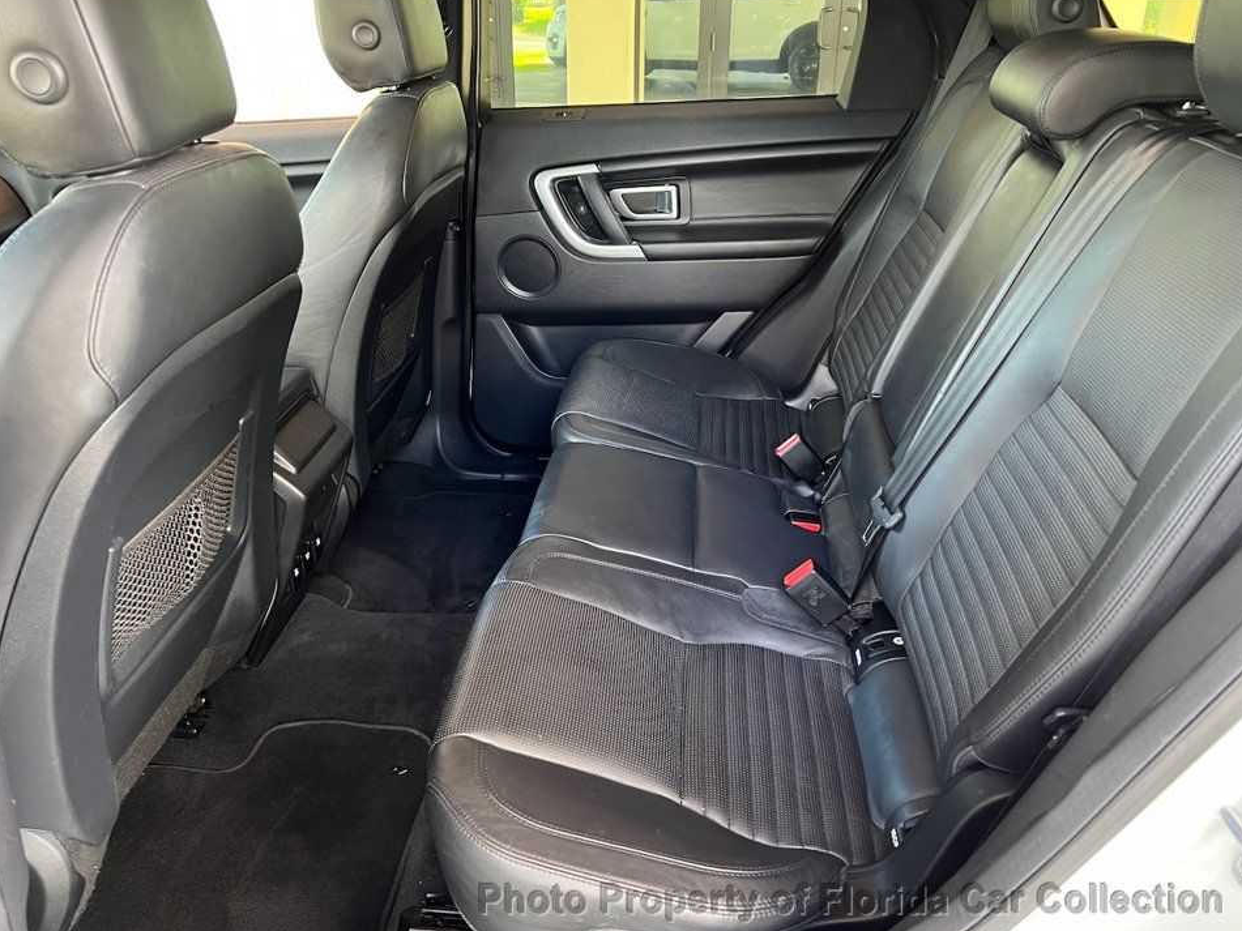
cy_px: 443
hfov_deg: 63.5
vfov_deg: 49.7
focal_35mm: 28
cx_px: 623
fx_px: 1004
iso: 200
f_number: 1.5
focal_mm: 5.7
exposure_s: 1/60
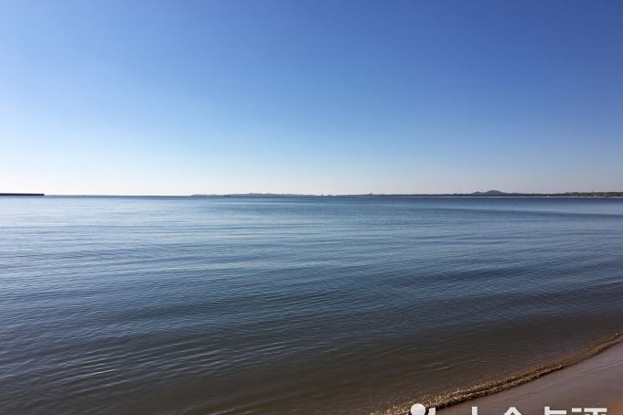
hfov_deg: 60.3
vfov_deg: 42.3
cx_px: 311
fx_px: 536
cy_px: 233
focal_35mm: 31
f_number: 2.2
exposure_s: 1/3846
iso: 25
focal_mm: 4.15
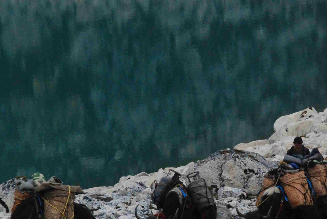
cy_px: 142
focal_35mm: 393
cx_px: 224
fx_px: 3574
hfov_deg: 5.2
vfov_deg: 3.5
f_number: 11
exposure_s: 1/2000
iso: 1600
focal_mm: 120
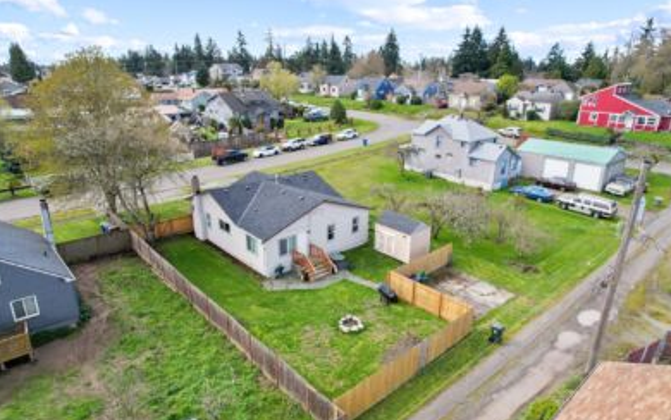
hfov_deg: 77.1
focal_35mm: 23
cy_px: 219
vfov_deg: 53.0
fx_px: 421
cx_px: 329
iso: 130
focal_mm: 8.38
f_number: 2.8
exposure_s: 1/730
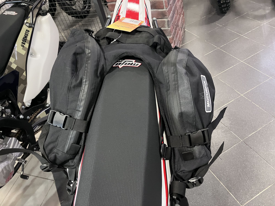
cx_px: 138
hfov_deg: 63.4
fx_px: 222
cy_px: 103
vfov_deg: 49.7
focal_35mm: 28
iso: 400
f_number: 1.8
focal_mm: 3.99
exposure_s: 1/25
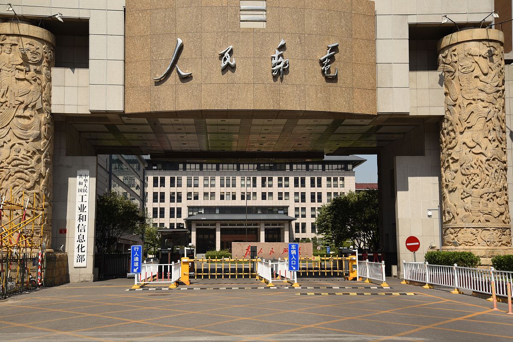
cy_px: 171
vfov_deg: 29.3
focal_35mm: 46
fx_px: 656
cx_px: 256
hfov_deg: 42.7
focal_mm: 46
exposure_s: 1/800
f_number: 5
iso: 100
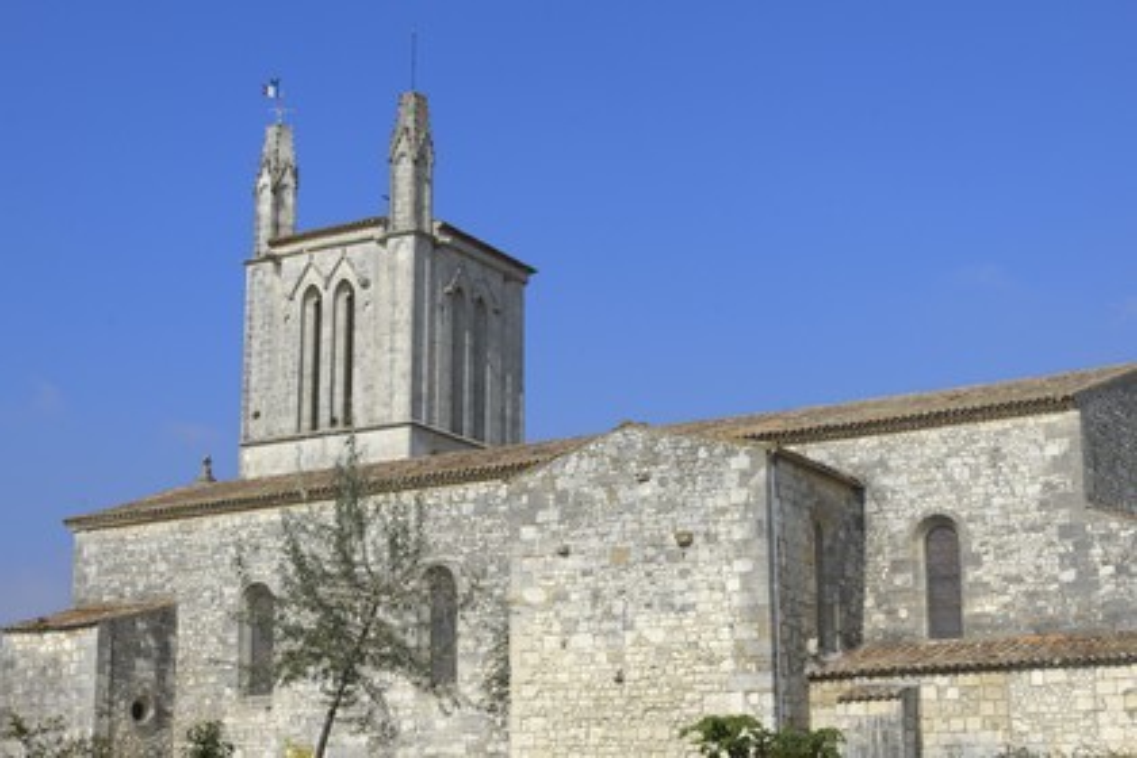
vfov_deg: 25.8
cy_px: 379
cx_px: 568
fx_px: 1658
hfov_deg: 37.9
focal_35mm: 52
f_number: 13
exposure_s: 1/160
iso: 100
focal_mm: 35
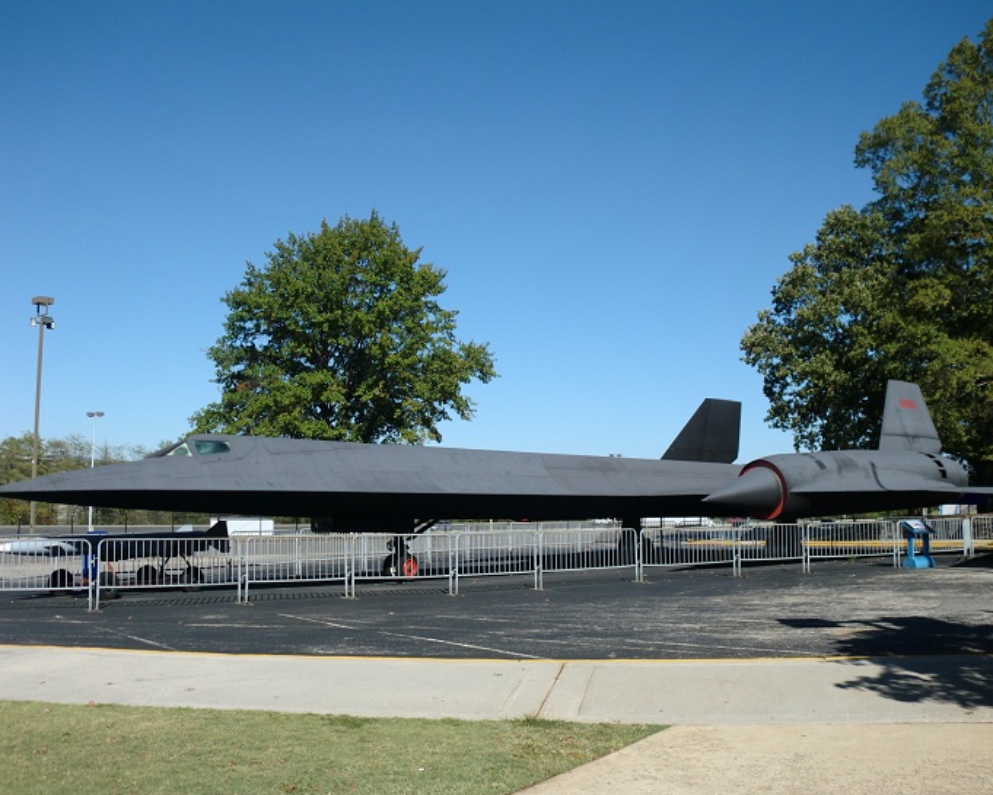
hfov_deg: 49.0
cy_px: 395
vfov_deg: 40.1
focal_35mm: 37
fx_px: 1088
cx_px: 529
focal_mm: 6.3
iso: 64
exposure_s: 1/200
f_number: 7.8
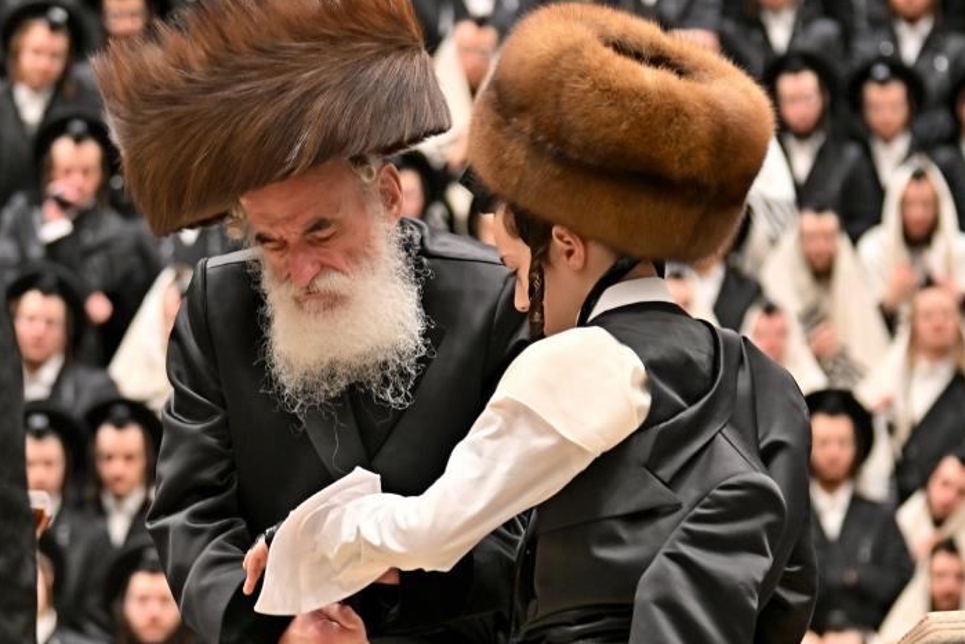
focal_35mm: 164
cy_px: 375
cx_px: 462
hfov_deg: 12.5
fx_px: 4396
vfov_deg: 8.4
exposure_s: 1/160
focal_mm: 75
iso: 200
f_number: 2.8
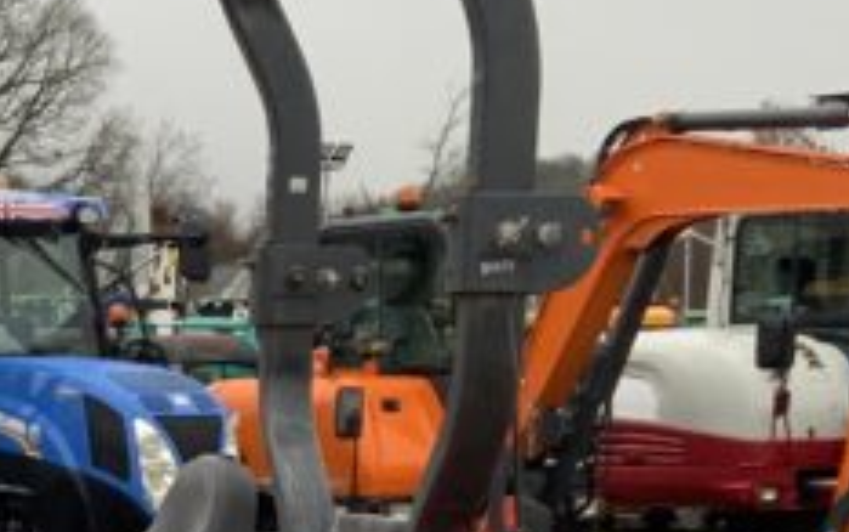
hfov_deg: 14.9
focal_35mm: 135
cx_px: -182
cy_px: 875
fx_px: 3126
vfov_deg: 9.4
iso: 32
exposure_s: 1/122
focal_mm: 3
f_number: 1.8
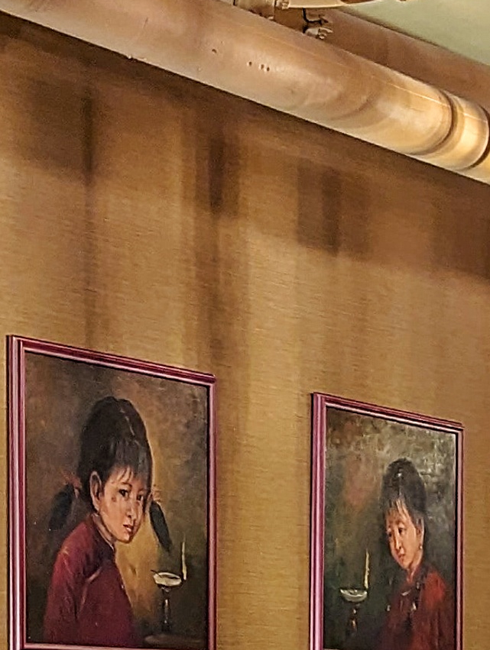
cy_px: 768
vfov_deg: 16.4
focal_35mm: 115
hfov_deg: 12.9
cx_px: 379
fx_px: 2165
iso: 143
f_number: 1.85
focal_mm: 6.81
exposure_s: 1/4.42
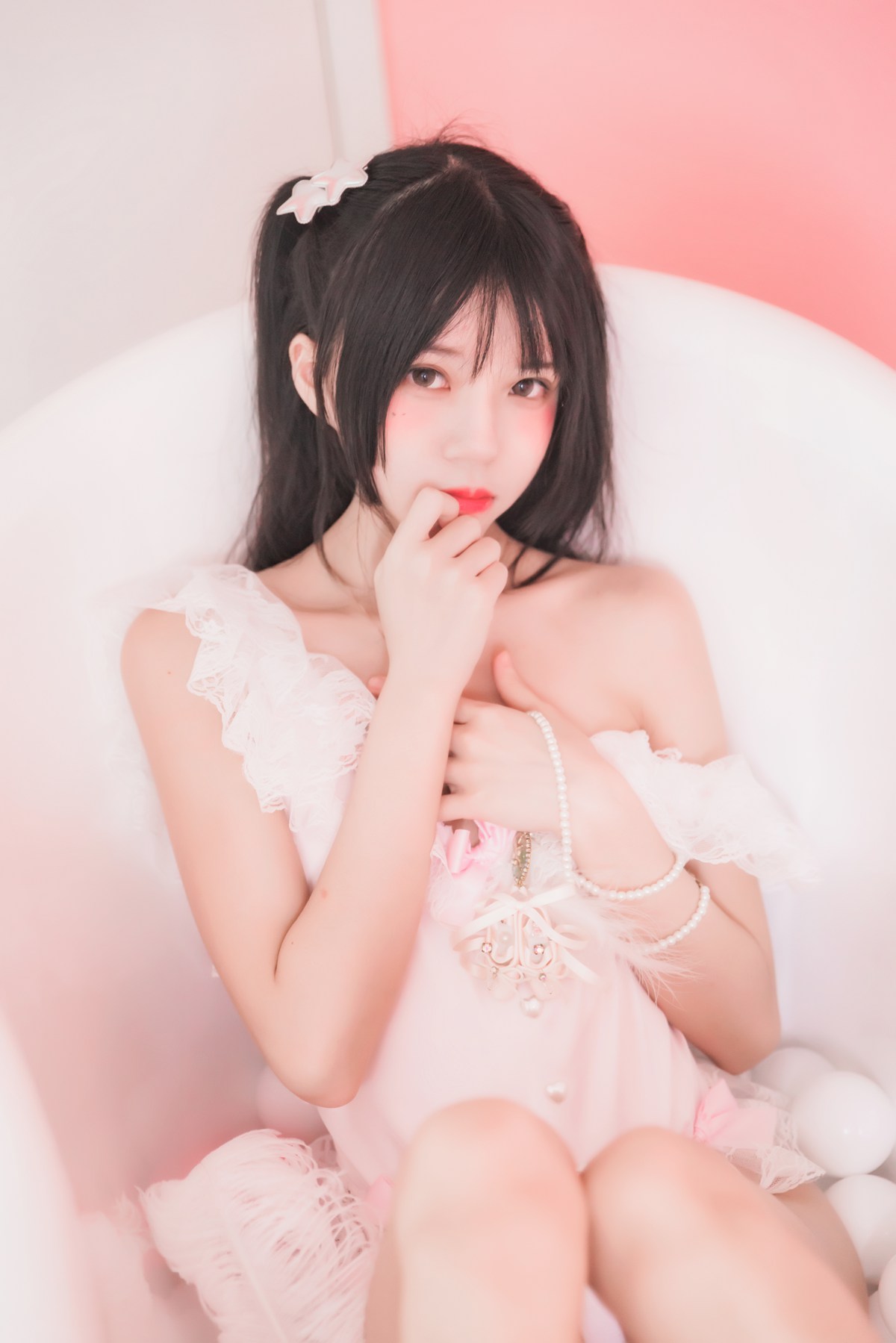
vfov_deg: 37.5
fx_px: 1978
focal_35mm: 53
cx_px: 448
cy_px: 672
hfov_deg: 25.5
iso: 2000
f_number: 2.8
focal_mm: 53
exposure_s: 1/160
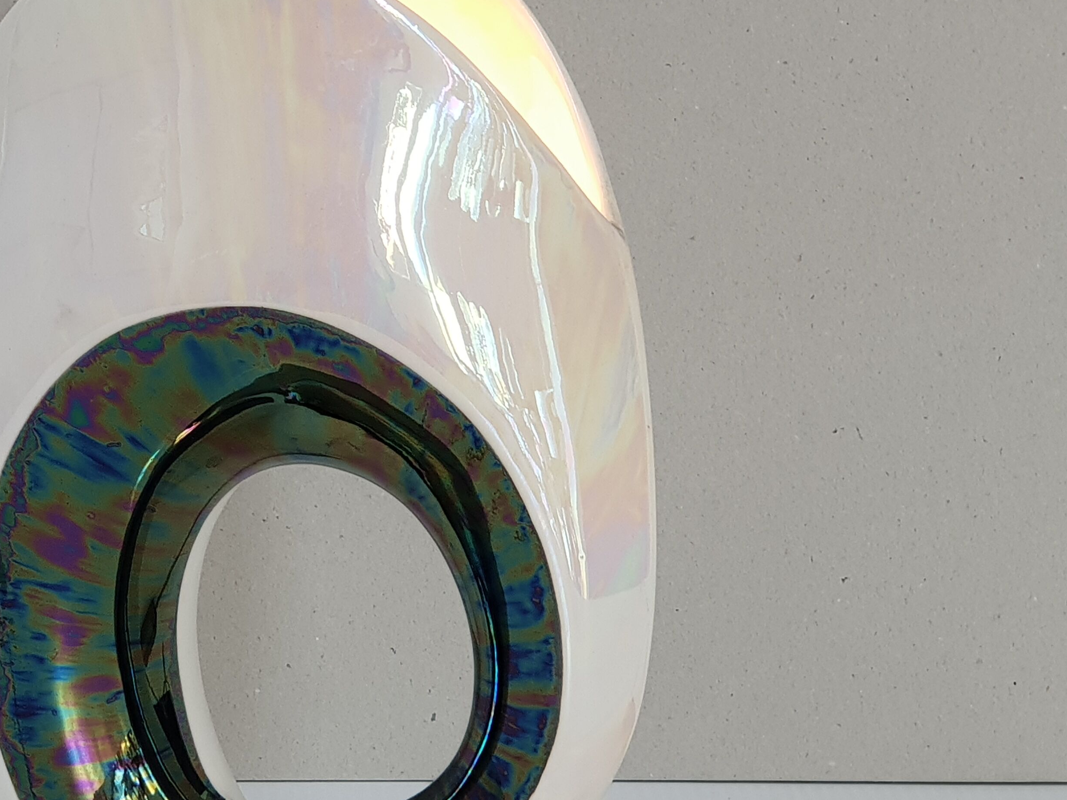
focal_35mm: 85
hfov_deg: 22.8
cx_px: 244
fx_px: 2620
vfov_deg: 17.3
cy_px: 490
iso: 40
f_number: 2.4
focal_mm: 6
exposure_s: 1/50
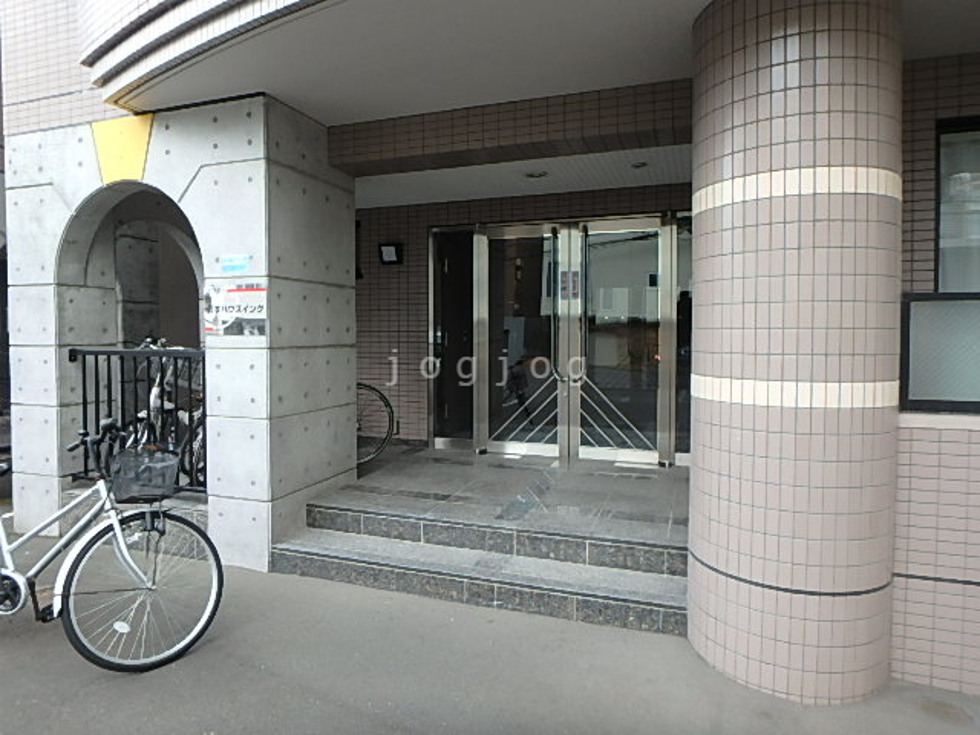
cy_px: 368
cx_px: 490
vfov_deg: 63.4
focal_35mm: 21
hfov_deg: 79.0
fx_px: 595
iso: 160
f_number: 3.5
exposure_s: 1/60
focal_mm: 3.7
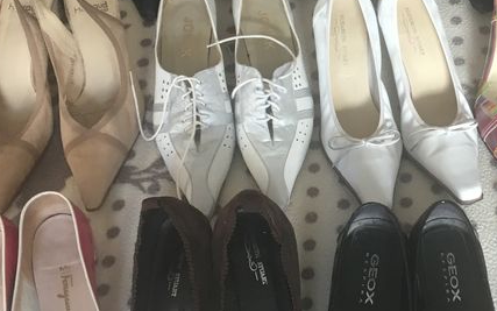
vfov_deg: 18.0
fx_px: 975
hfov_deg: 27.8
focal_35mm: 72
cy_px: 84
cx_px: 423
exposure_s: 1/33
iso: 80
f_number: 2.2
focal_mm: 4.15
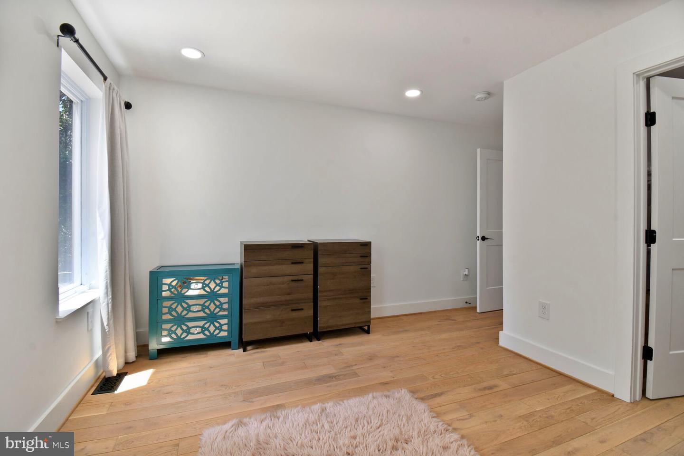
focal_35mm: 15
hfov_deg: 100.4
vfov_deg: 77.3
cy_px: 228
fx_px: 285
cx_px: 342
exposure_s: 1/10
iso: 200
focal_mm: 10
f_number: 10
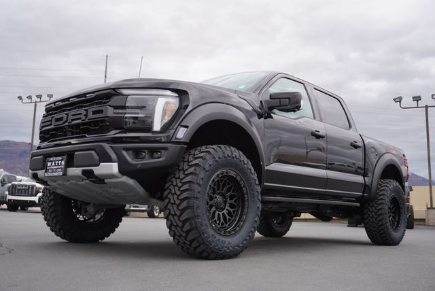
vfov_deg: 35.6
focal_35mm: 38
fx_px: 454
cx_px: 218
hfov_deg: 51.2
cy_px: 146
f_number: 5
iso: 100
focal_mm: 25
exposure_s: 1/80
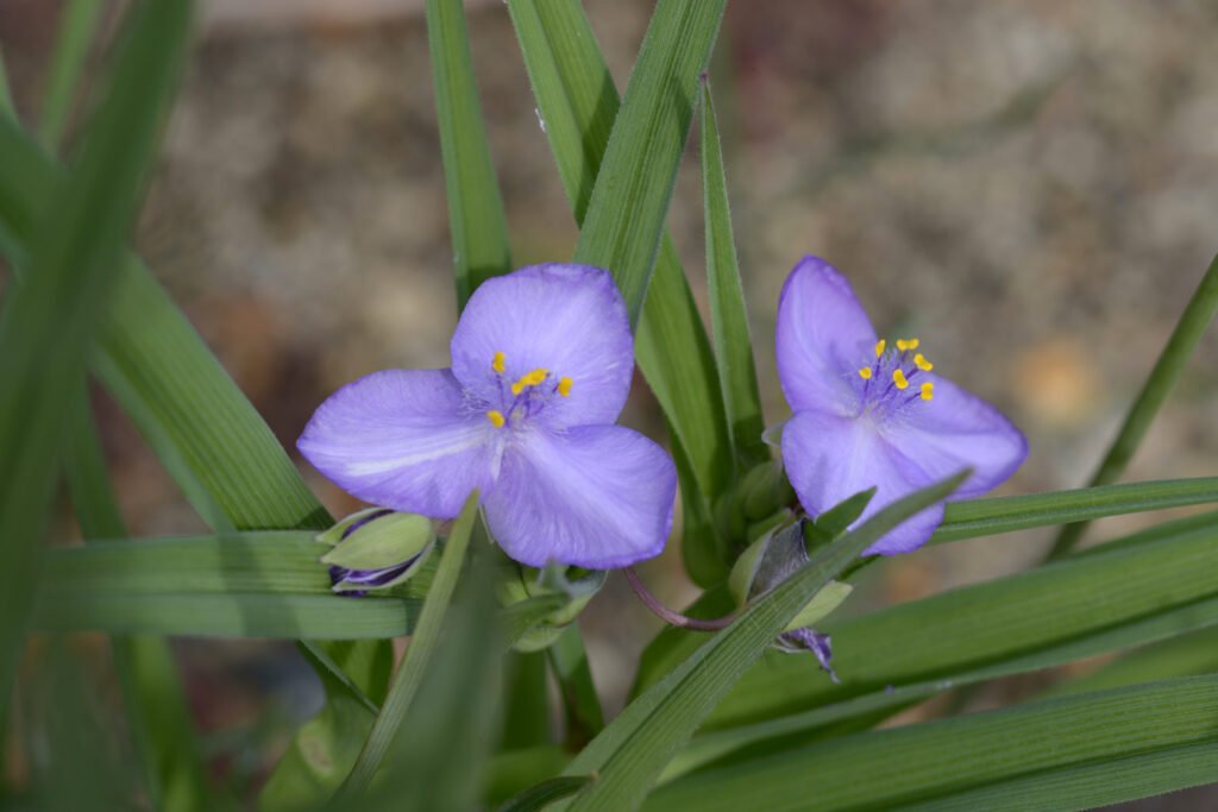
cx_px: 609
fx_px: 3553
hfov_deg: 19.5
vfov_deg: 13.0
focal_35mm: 105
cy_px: 406
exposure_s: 1/800
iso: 200
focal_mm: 105
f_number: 6.3
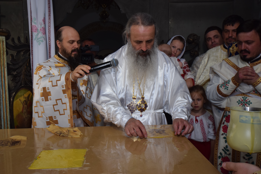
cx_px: 130
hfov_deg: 53.1
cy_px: 87
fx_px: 261
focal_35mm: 36
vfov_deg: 36.9
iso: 500
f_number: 4.5
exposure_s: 1/100
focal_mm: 24
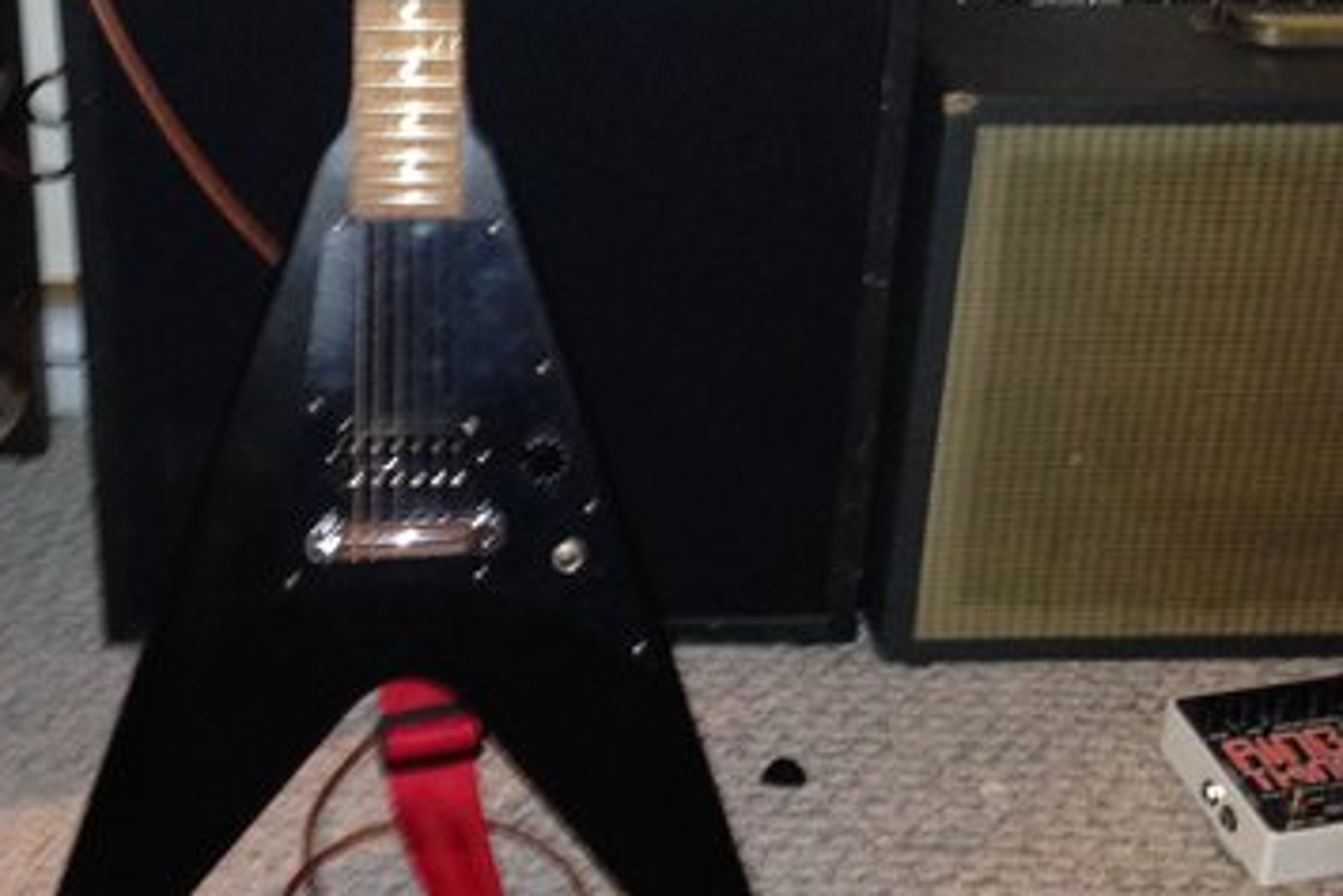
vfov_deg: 22.9
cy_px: 125
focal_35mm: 58
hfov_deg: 34.3
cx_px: 503
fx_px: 2164
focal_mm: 4.13
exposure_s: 1/16
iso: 400
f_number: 2.4
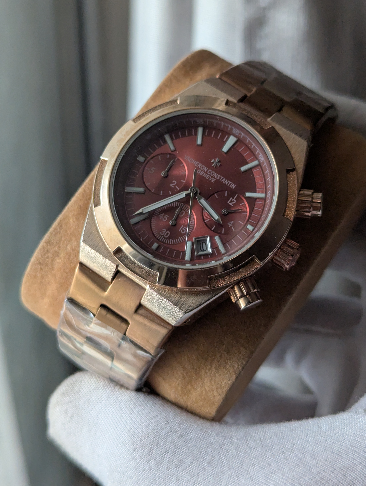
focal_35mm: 55
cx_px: 186
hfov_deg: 26.6
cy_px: 232
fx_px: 773
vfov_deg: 34.9
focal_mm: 6.81
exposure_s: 1/179
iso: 587
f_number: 1.85
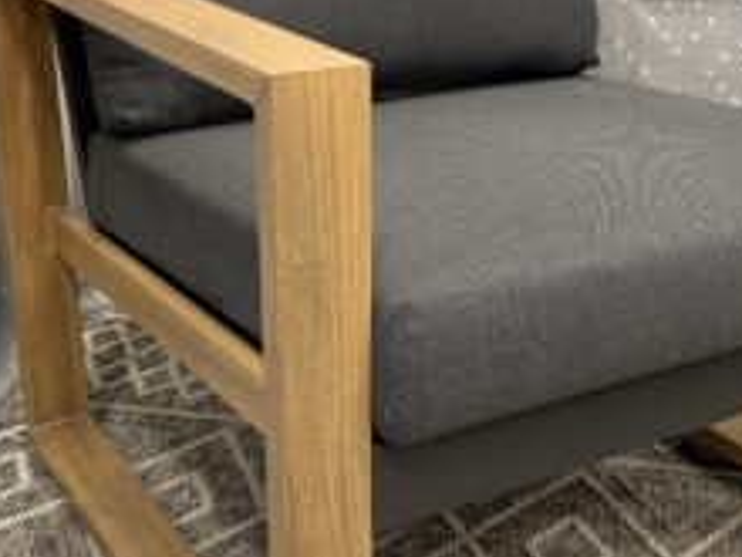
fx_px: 1265
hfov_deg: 32.7
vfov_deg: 24.8
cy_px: 245
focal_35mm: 59
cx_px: 391
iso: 400
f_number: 1.6
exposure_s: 1/40
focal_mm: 5.96
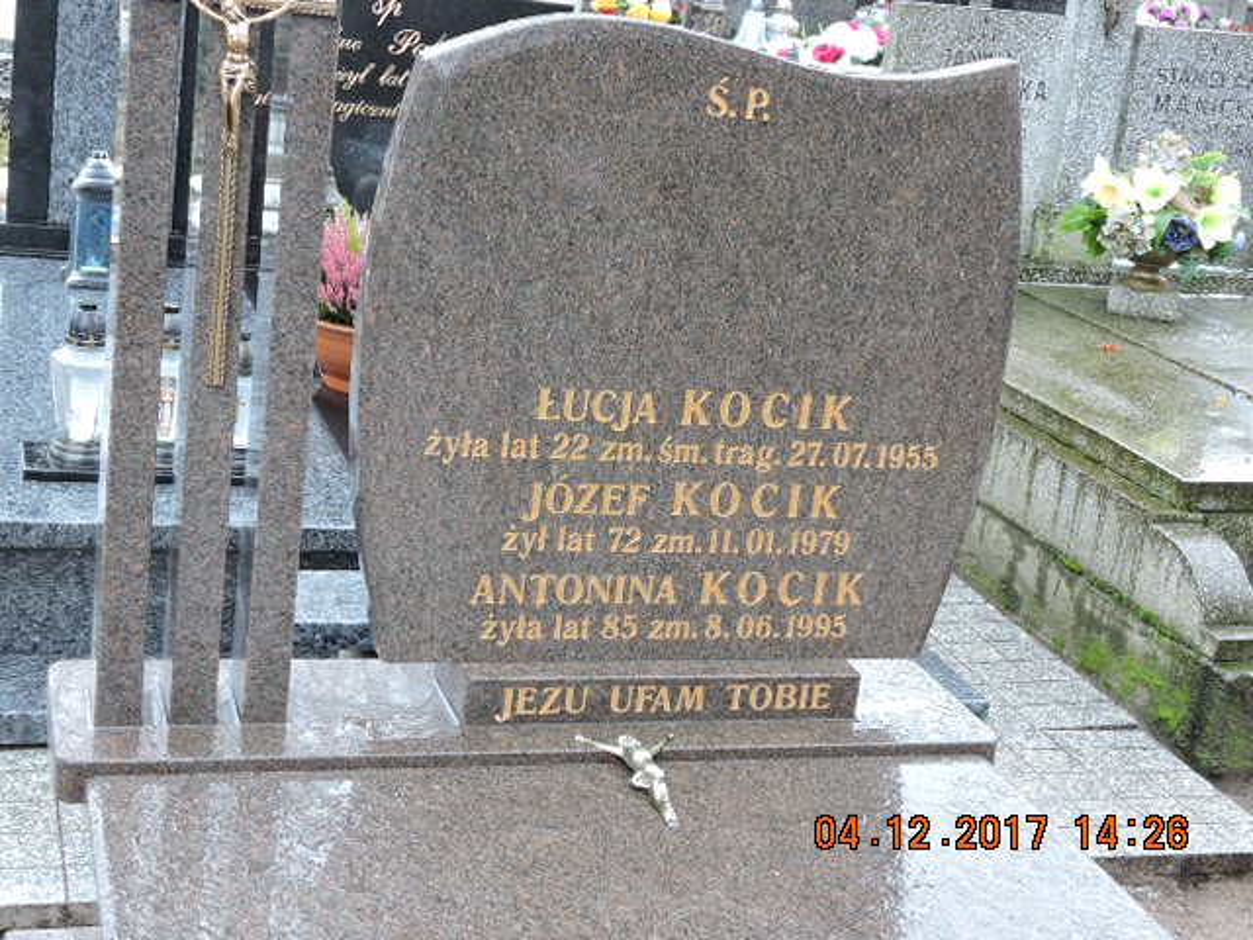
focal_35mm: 55
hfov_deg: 34.9
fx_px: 1991
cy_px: 470
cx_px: 626
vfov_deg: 26.6
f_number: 4.5
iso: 360
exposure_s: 1/30
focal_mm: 9.9
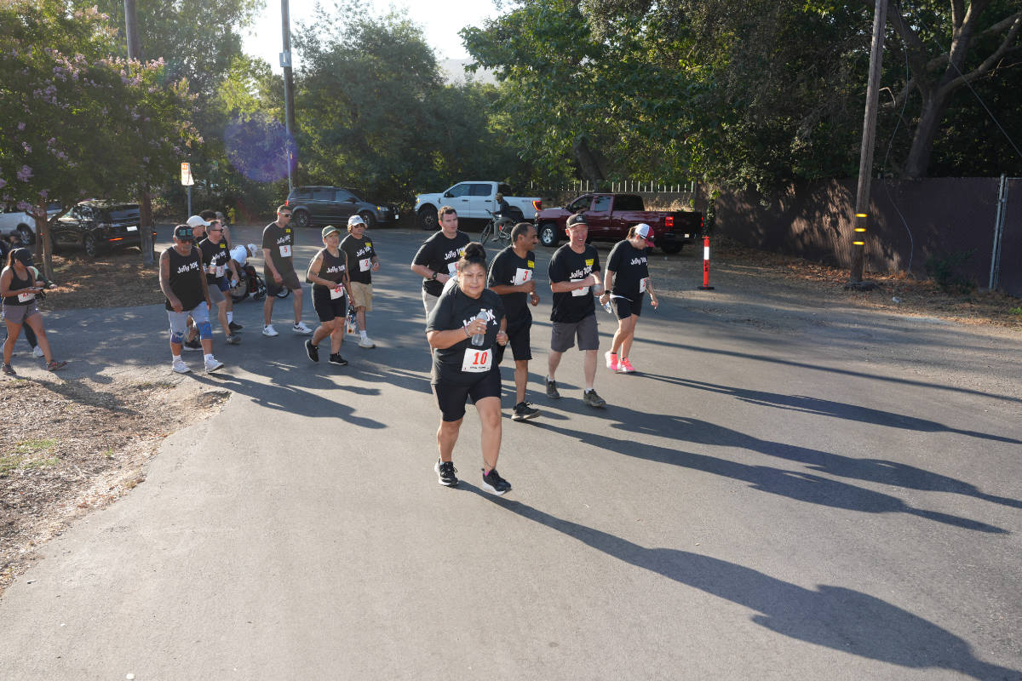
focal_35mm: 31
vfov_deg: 42.0
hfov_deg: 59.8
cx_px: 511
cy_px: 340
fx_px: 889
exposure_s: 1/250
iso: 100
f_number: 4.5
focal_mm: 31.3
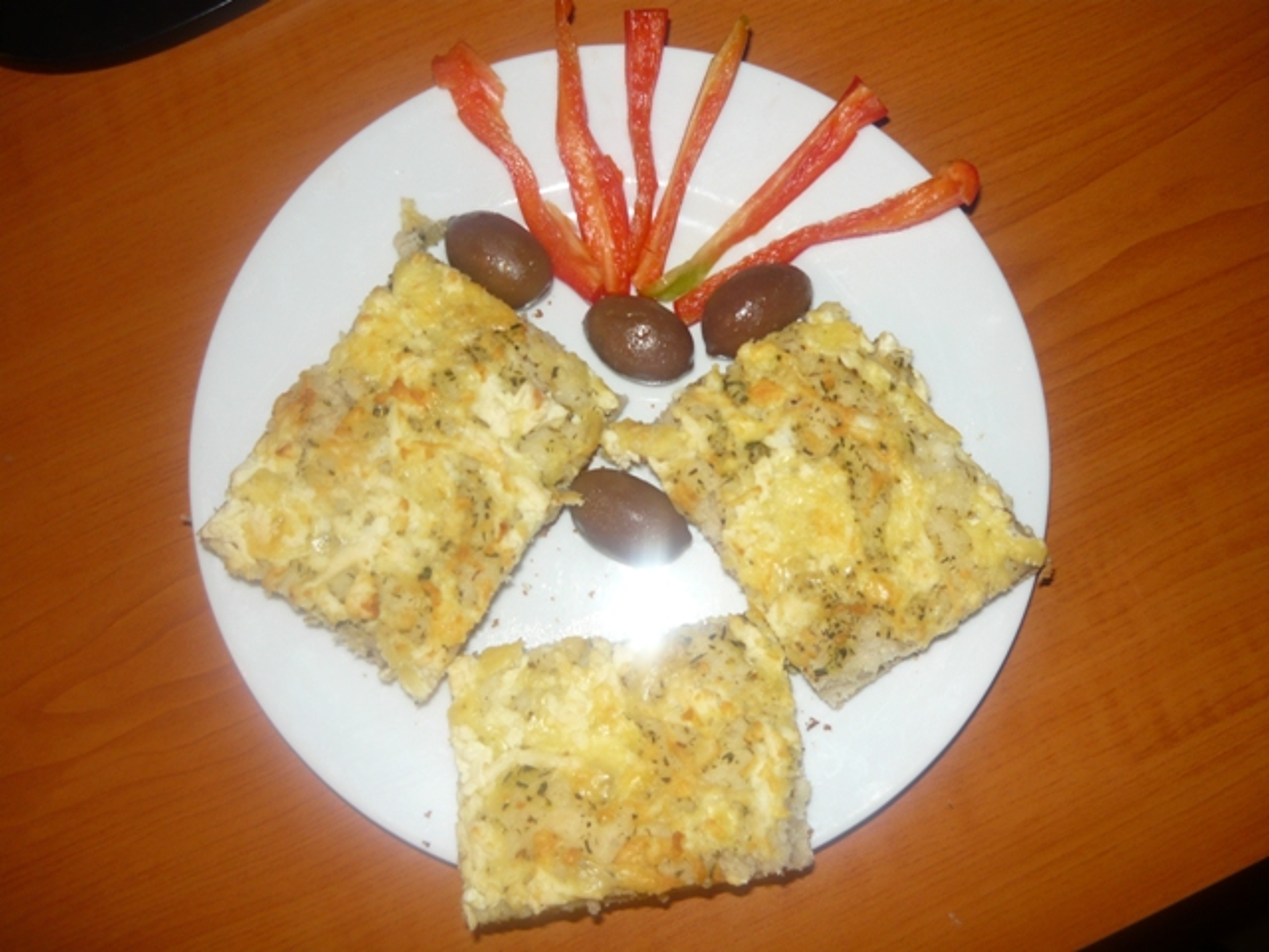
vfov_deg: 42.9
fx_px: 1210
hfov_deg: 55.4
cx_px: 634
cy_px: 476
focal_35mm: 33
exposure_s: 1/30
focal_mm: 5.5
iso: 100
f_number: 2.8
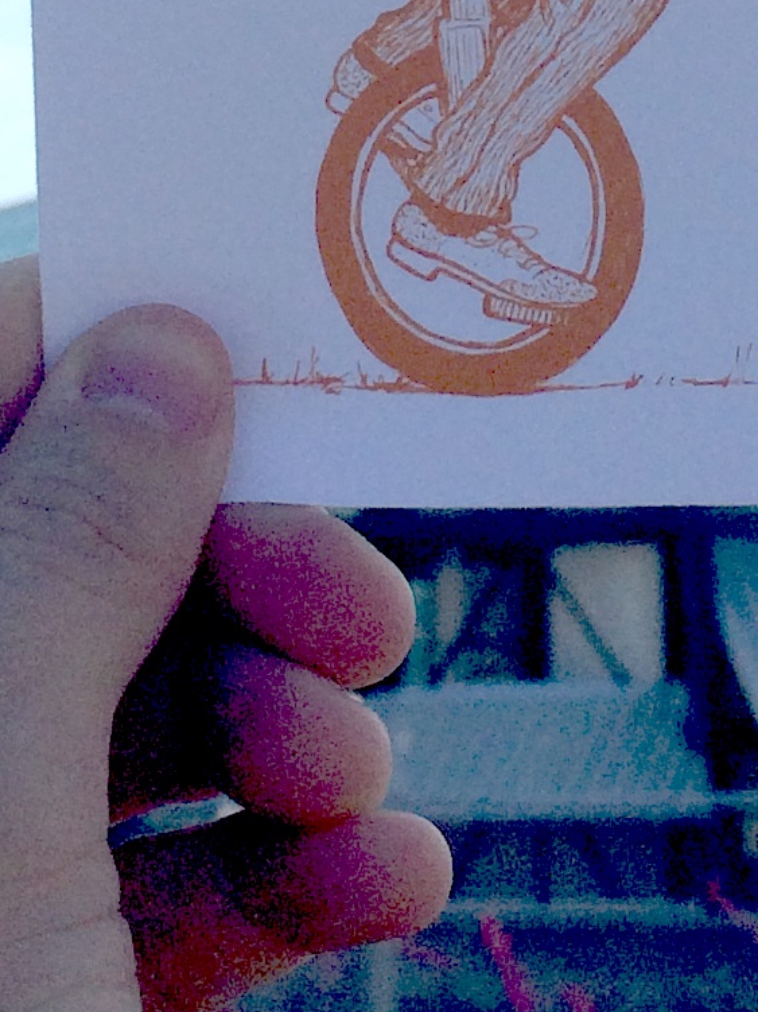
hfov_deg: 11.7
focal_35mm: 126
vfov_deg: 14.6
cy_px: -511
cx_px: 516
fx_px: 3680
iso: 32
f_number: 2.2
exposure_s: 1/3425
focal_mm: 4.15
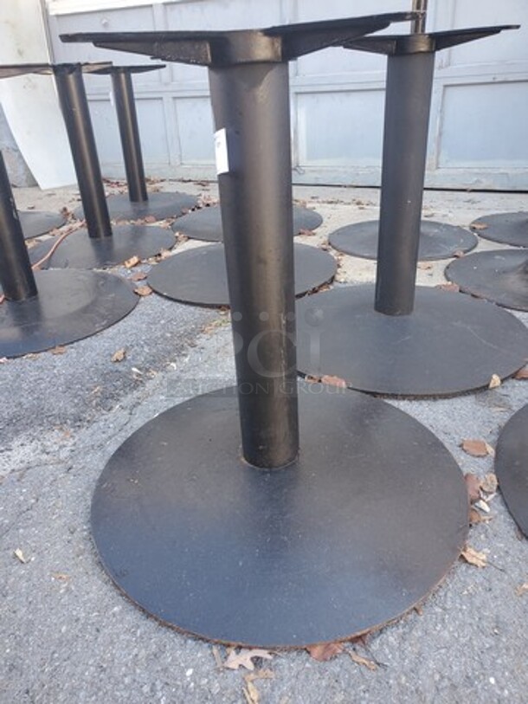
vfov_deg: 67.3
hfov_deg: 53.1
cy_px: 352
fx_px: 529
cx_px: 264
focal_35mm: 26
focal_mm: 4.3
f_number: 2.4
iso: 125
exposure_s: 1/120
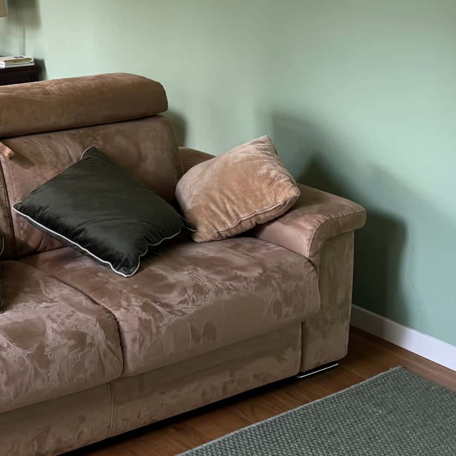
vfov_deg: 26.3
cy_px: -22
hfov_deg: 26.5
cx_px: -9
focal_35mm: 61
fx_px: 909
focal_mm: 6.76
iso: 200
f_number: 1.78
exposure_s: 1/113
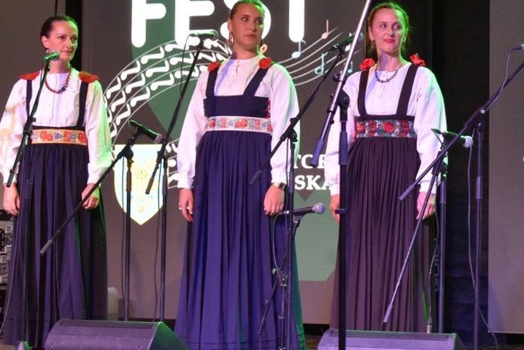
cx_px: 444
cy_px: 100
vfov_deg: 9.7
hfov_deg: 14.3
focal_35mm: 142
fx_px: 2067
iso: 1400
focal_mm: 48
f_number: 5.3
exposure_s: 1/30
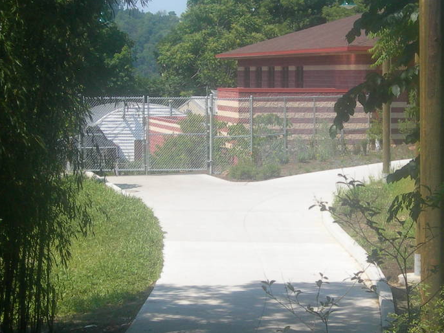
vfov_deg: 12.4
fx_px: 1526
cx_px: 263
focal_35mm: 119
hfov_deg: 16.5
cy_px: 211
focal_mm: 10.6
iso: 50
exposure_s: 1/257
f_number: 5.4
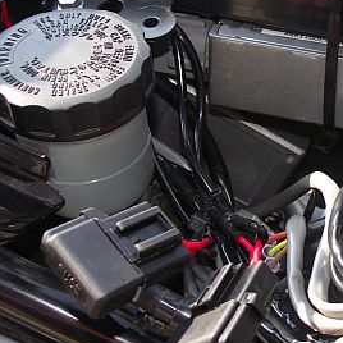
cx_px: 325
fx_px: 874
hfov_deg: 21.6
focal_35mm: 78
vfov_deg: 22.2
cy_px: 186
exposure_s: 1/125
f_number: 3.5
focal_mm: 9.6
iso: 100
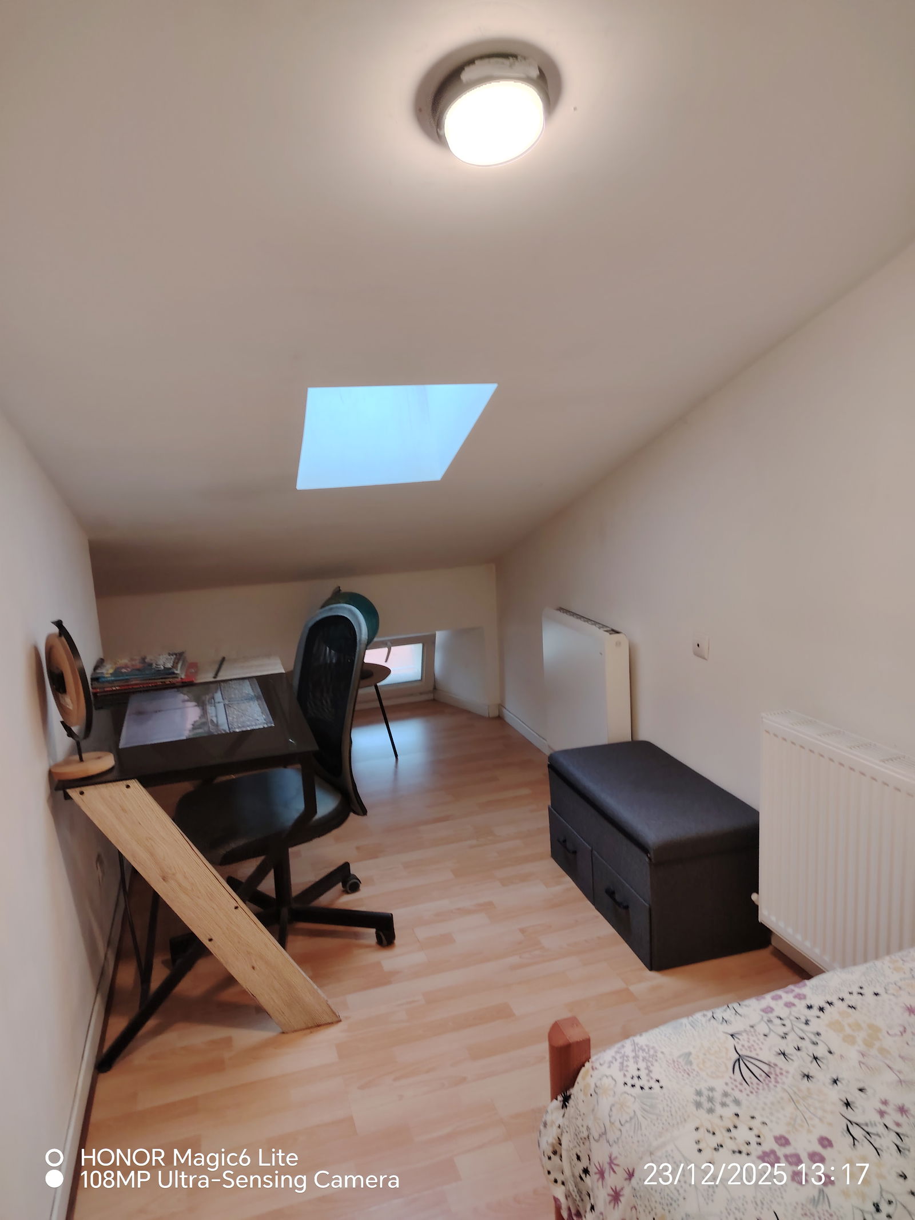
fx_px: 846
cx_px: 458
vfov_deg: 71.6
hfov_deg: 56.8
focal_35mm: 24
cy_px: 610
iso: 831
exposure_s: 1/100
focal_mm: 5.25
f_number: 1.75
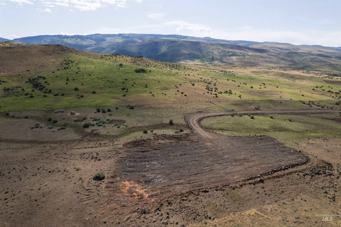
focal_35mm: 22
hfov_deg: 78.6
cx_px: 170
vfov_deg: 57.2
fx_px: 208
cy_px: 114
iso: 200
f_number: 2.8
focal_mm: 8.38
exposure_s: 1/160
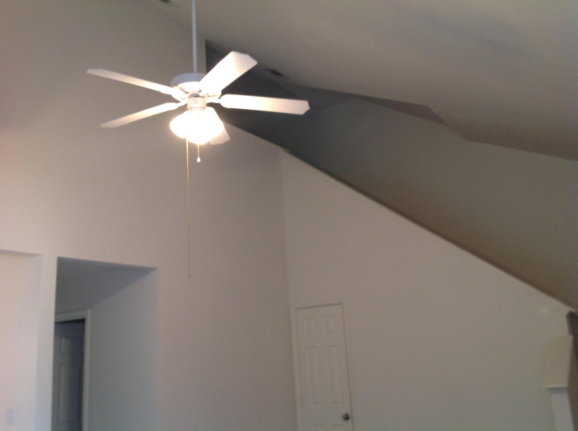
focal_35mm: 35
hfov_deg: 52.7
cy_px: 216
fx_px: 583
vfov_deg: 40.6
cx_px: 289
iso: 80
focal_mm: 4.28
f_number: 2.4
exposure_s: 1/15
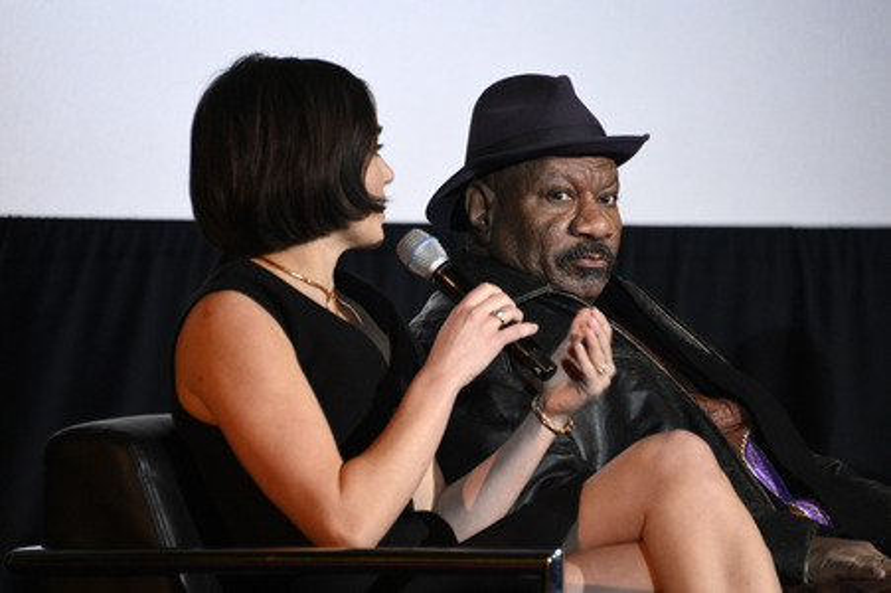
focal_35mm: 300
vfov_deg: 4.6
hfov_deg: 6.9
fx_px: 7419
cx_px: 446
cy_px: 296
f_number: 5.6
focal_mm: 300
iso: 10000
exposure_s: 1/160
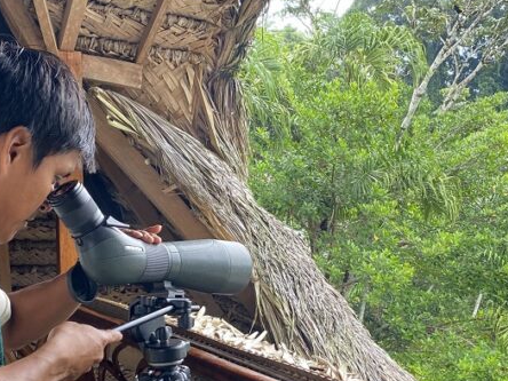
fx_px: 881
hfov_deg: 32.2
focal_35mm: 60
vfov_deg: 24.1
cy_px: 302
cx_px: 276
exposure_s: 1/122
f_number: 1.8
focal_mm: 4.25
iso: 32
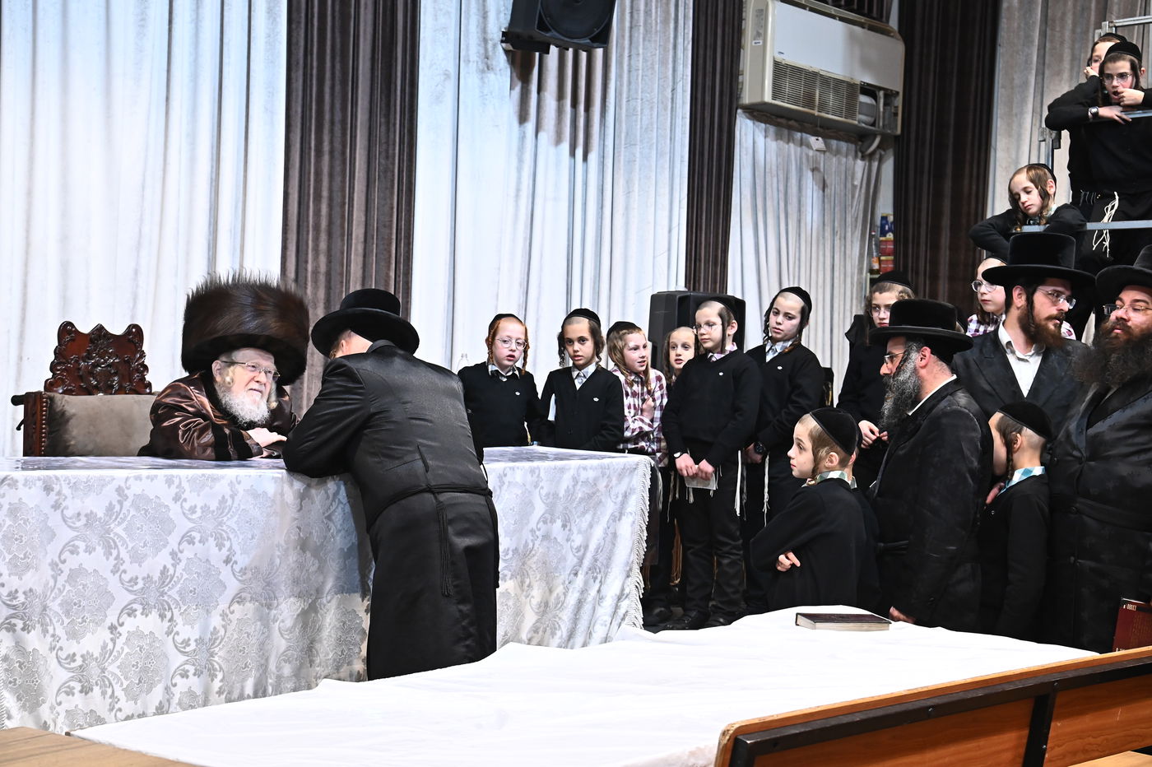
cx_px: 576
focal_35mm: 55
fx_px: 1759
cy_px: 384
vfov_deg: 24.6
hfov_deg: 36.3
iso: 2500
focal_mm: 55
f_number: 6.3
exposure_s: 1/160
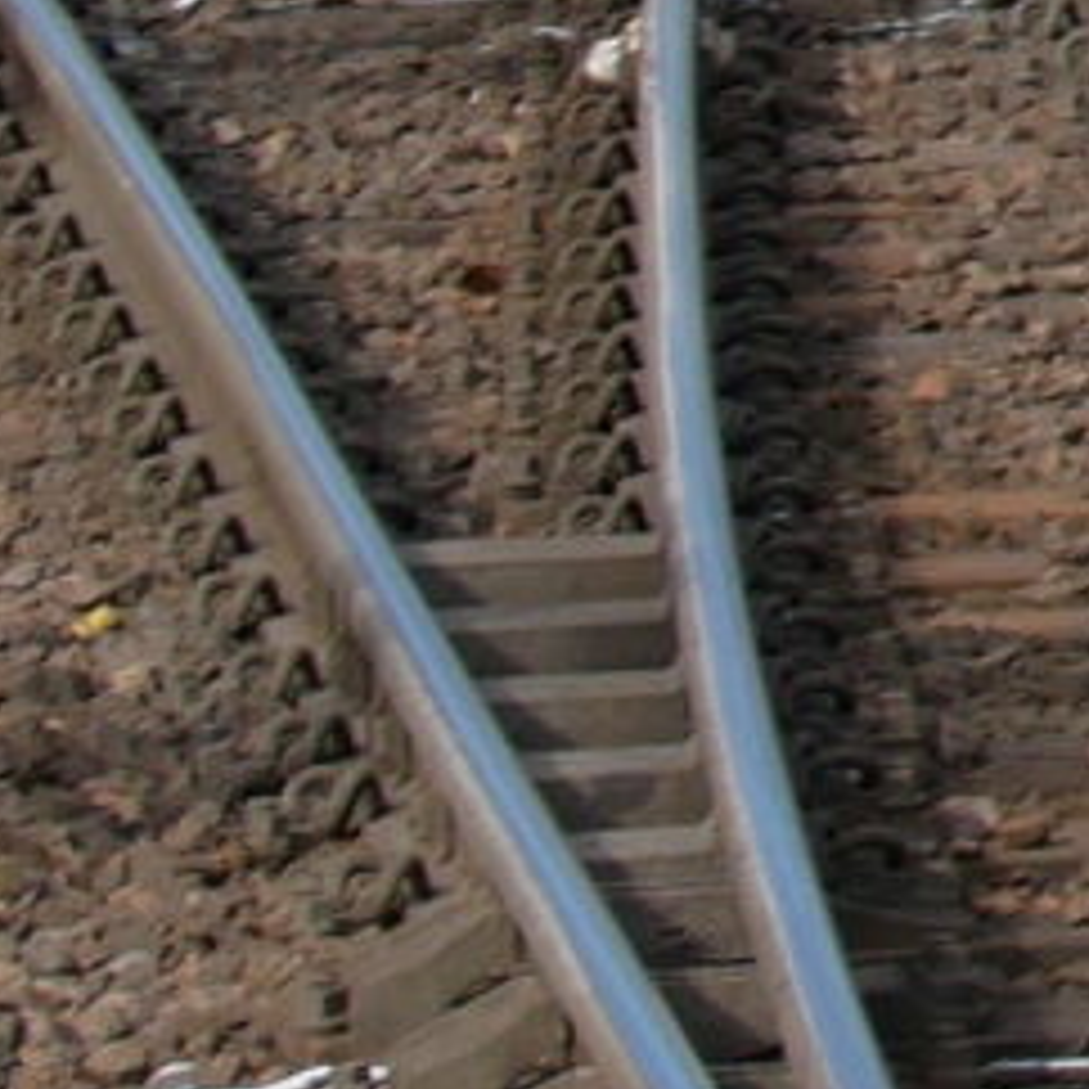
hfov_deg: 2.6
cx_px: 4860
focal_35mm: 654
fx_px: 23277
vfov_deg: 2.7
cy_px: -1674
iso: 200
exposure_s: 1/1000
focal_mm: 35
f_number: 5
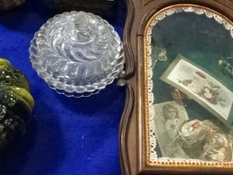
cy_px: 72
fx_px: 283
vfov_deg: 34.3
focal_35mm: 42
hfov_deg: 44.6
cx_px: 138
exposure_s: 1/100
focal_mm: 4.1
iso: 3200
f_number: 3.5
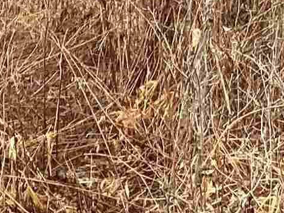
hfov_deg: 9.7
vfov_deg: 7.1
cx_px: 251
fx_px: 1673
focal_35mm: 204
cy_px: -193
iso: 25
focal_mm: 3.3
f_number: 2.4
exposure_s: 1/125
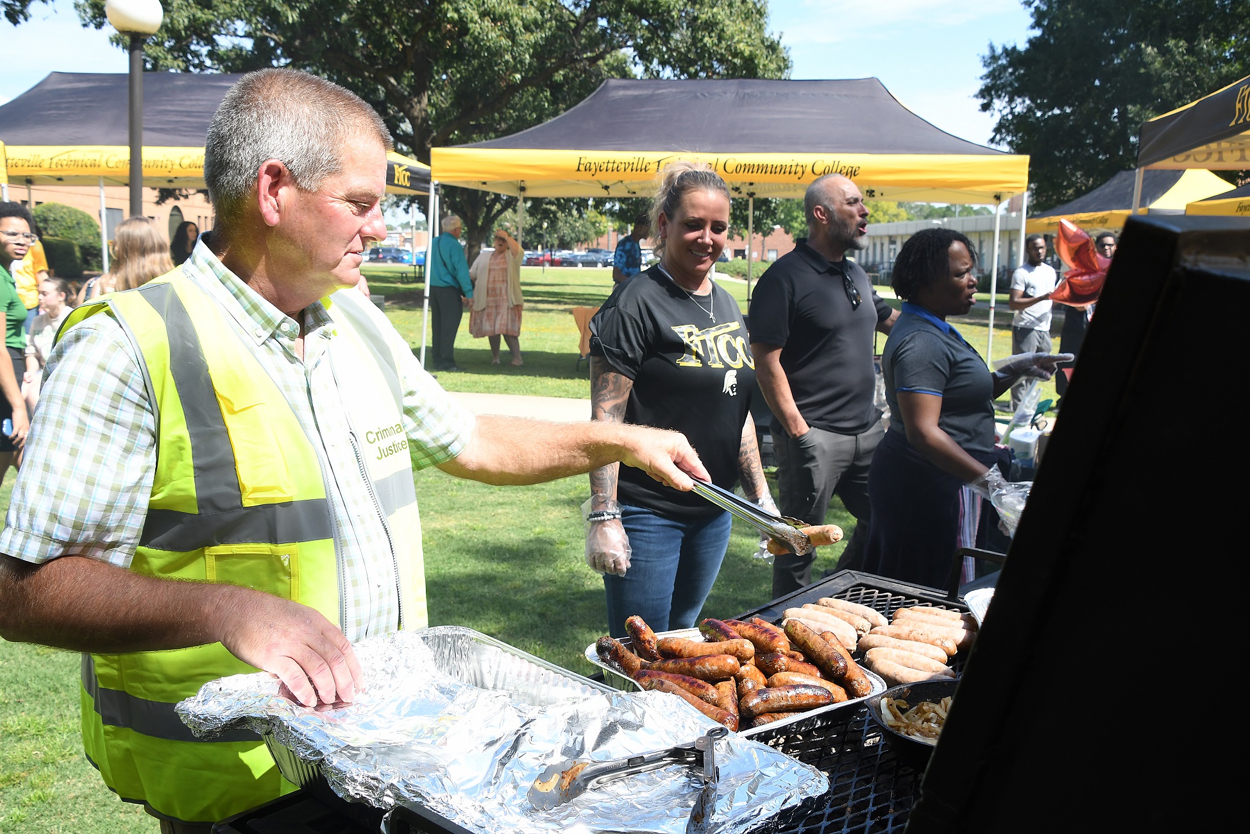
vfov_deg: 40.0
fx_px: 1146
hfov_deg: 57.2
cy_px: 417
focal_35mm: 33
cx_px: 625
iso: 400
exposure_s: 1/500
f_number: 8
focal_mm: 22
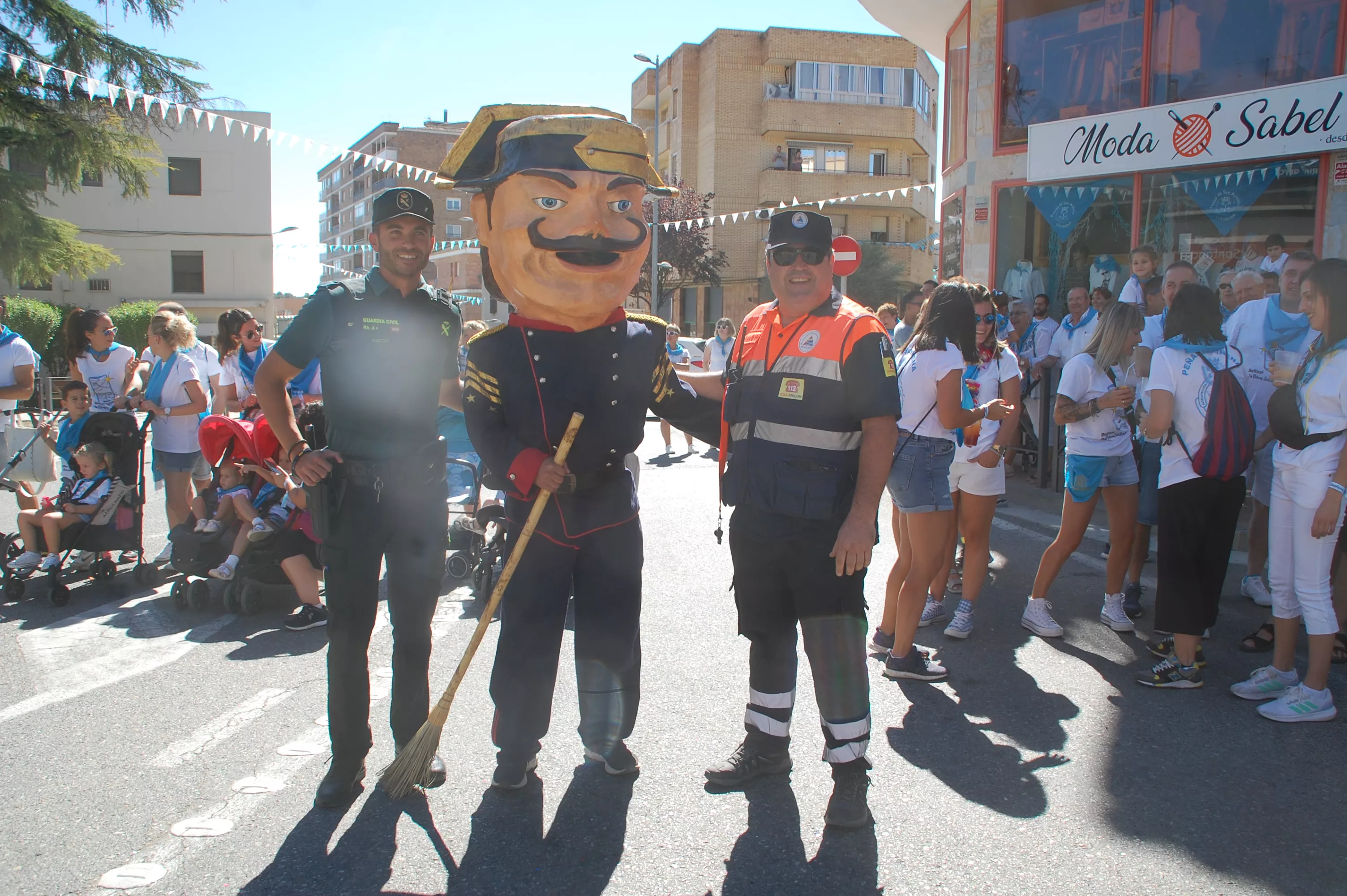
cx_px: 674
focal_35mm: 27
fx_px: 1009
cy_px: 448
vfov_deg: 47.8
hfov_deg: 67.4
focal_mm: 18
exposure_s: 1/250
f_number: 8
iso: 200
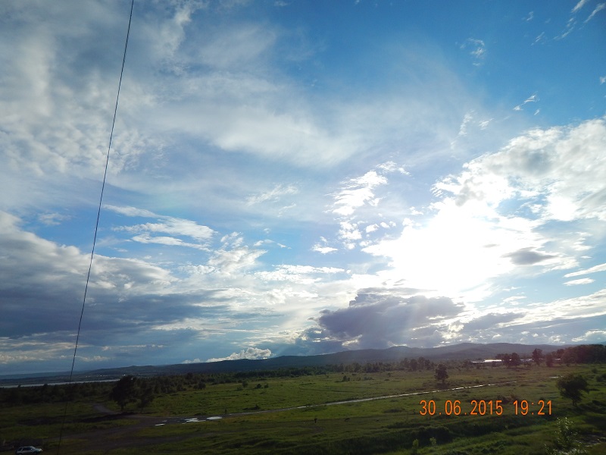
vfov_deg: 61.1
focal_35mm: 22
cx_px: 303
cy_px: 228
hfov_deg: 76.4
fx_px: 385
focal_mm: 4
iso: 125
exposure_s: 1/1500
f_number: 6
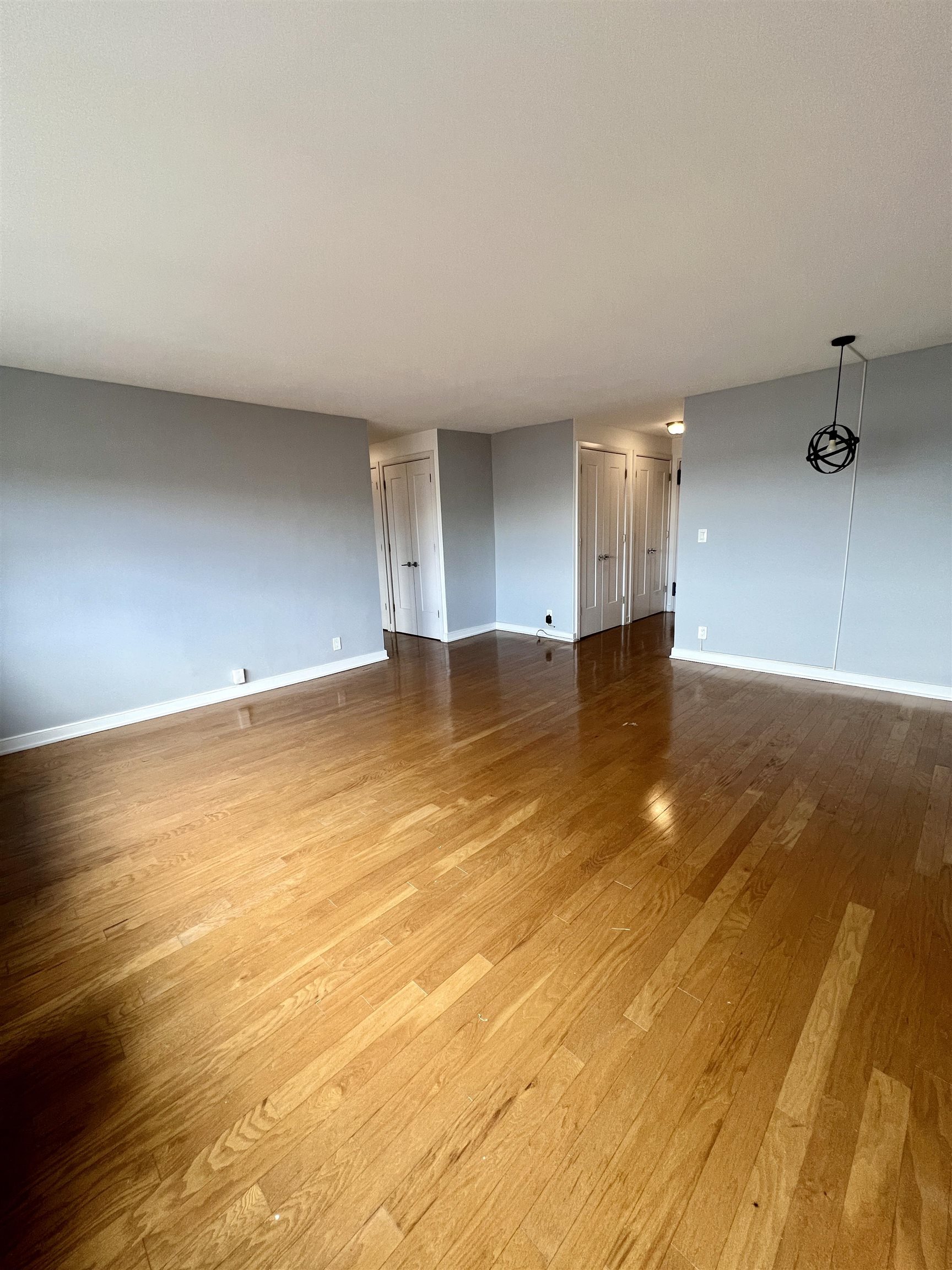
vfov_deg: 106.2
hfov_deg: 89.9
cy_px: 635
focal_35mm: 13
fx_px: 477
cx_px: 476
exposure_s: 1/120
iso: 125
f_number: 1.8
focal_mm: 1.57
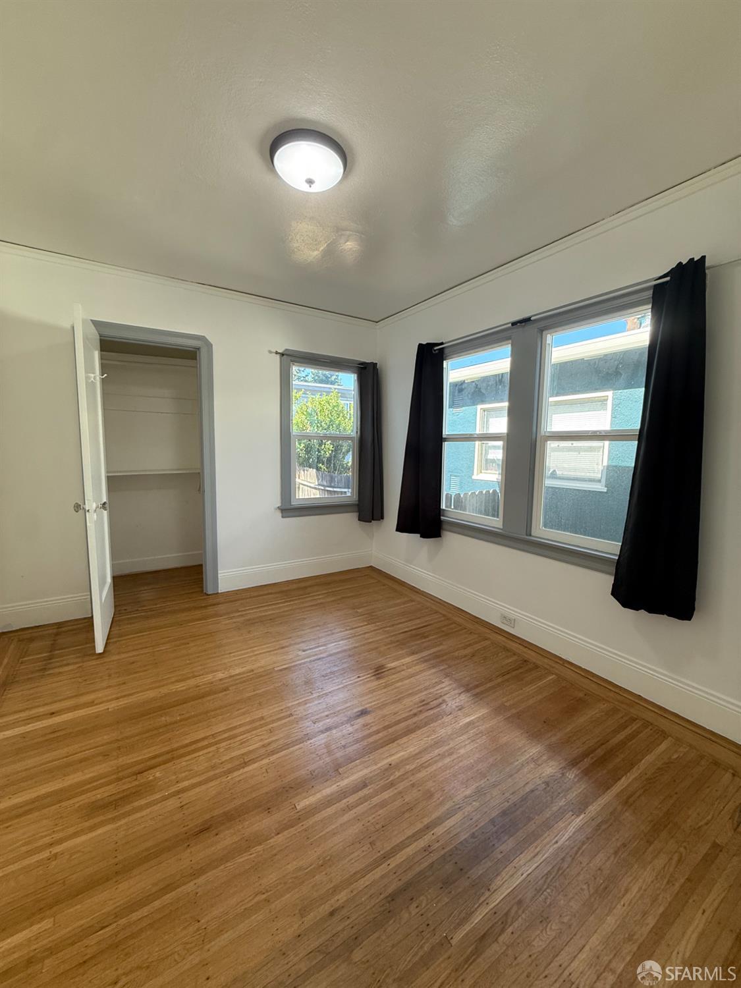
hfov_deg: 85.7
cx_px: 370
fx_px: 400
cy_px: 494
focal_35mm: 14
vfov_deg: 102.1
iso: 100
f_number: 2.2
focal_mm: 2.22
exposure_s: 1/120
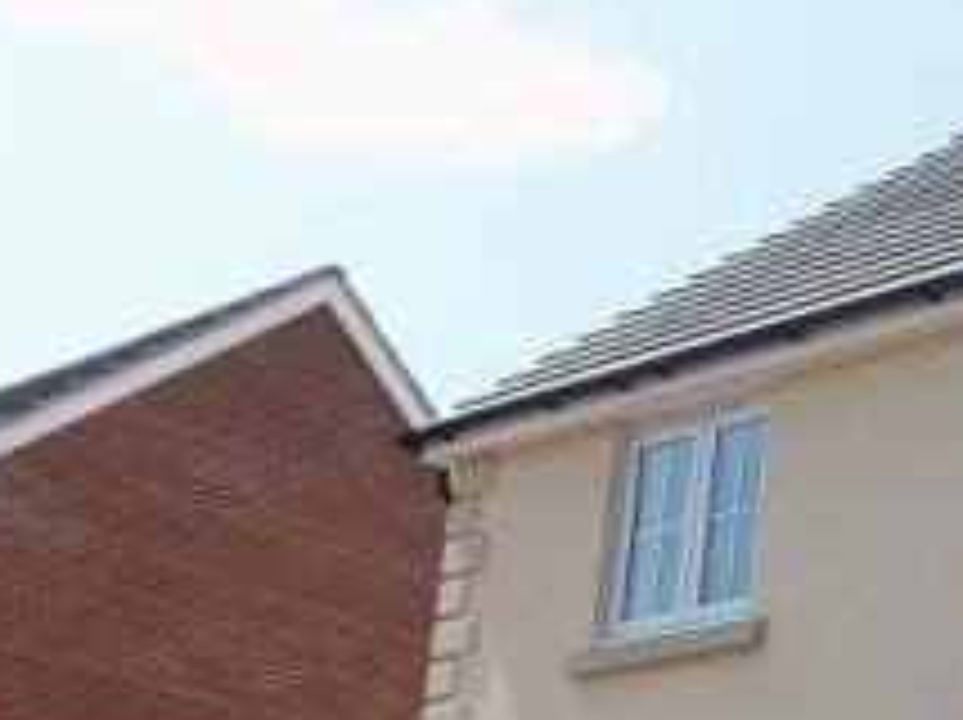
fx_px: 2807
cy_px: 668
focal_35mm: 101
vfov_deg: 14.4
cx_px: 1181
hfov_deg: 18.4
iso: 64
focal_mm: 6.7
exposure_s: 1/640
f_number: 3.6
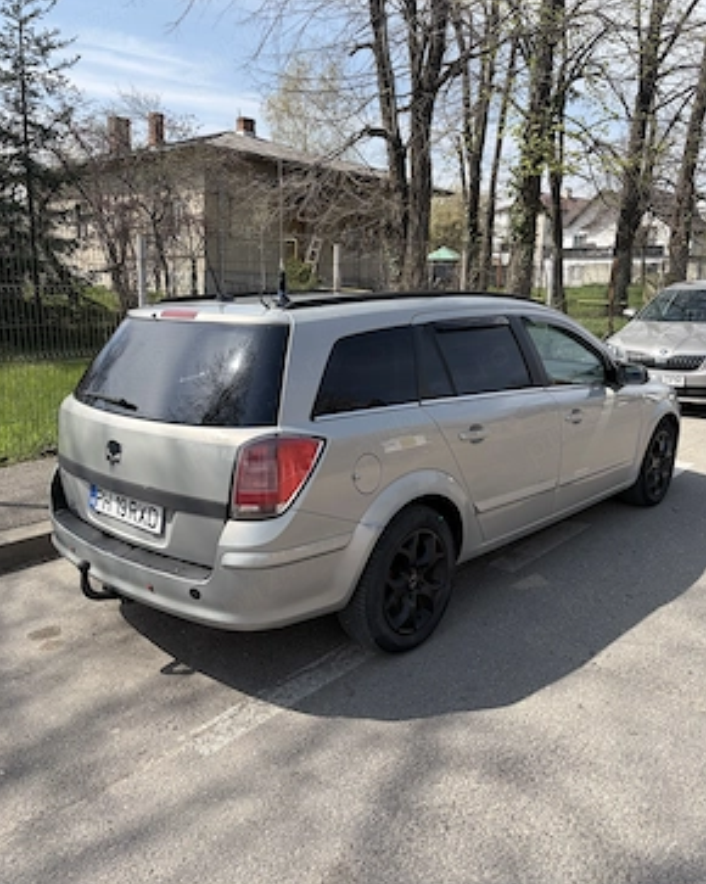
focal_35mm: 28
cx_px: 346
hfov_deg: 51.5
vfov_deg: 62.2
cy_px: 443
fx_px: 732
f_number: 1.6
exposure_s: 1/1799
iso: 50
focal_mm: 5.96
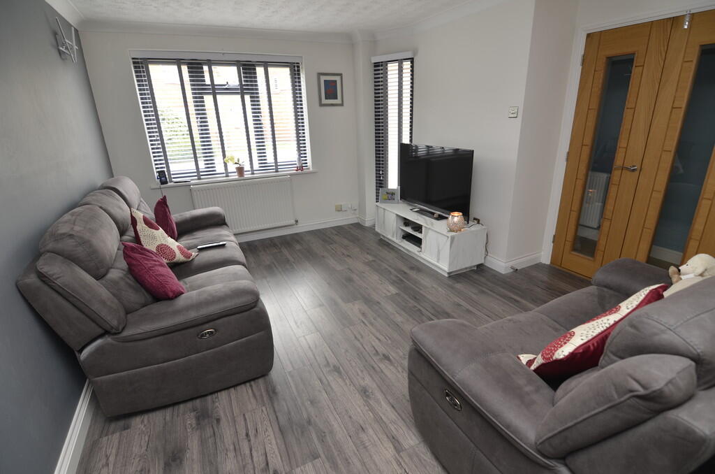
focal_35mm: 16
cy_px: 237
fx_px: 327
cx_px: 358
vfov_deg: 71.8
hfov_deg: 95.1
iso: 220
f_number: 4
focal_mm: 11
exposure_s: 1/60
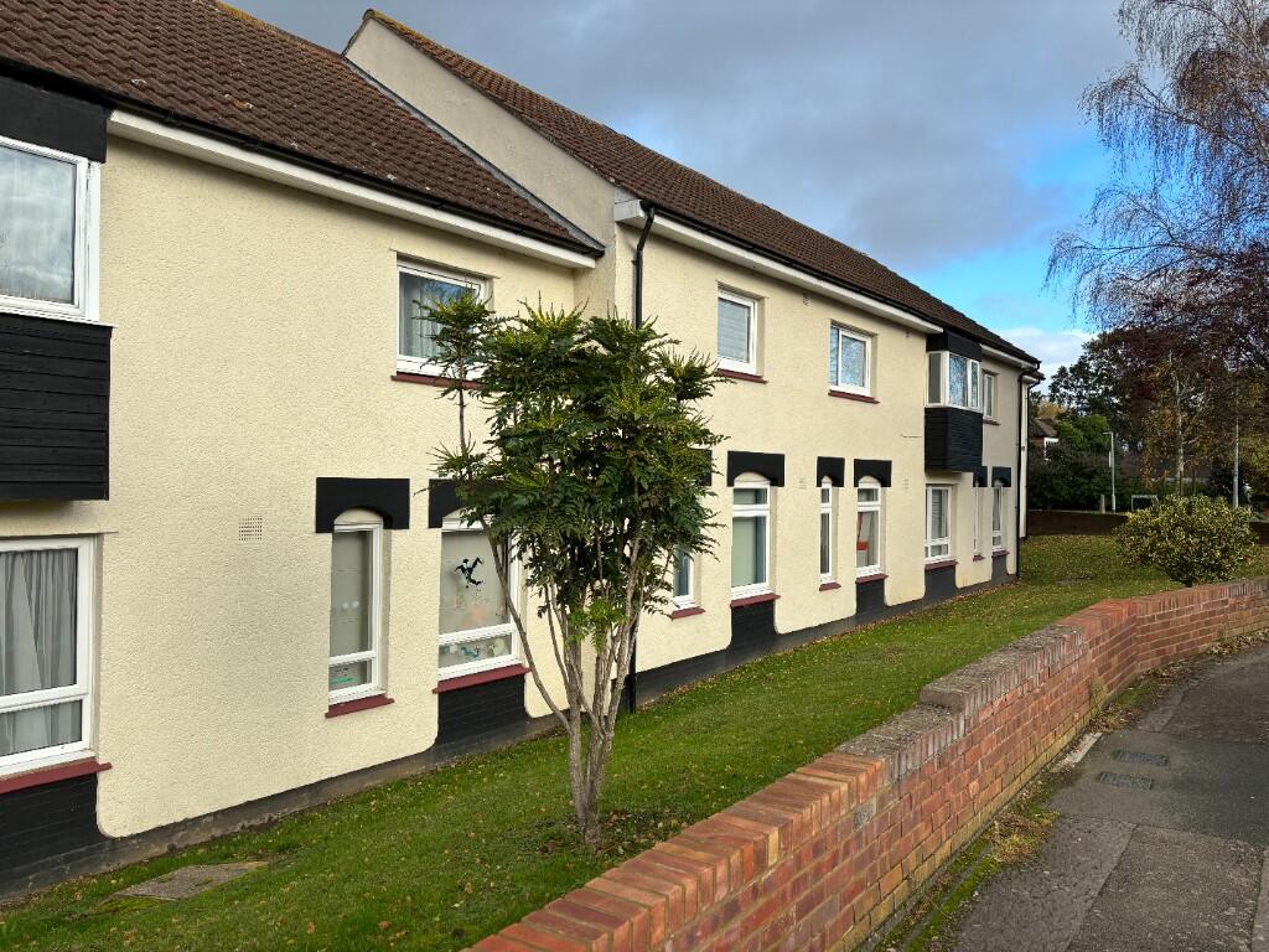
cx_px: 634
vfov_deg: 53.1
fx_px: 953
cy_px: 476
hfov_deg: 67.3
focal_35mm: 26
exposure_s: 1/1418
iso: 50
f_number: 1.6
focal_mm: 5.96
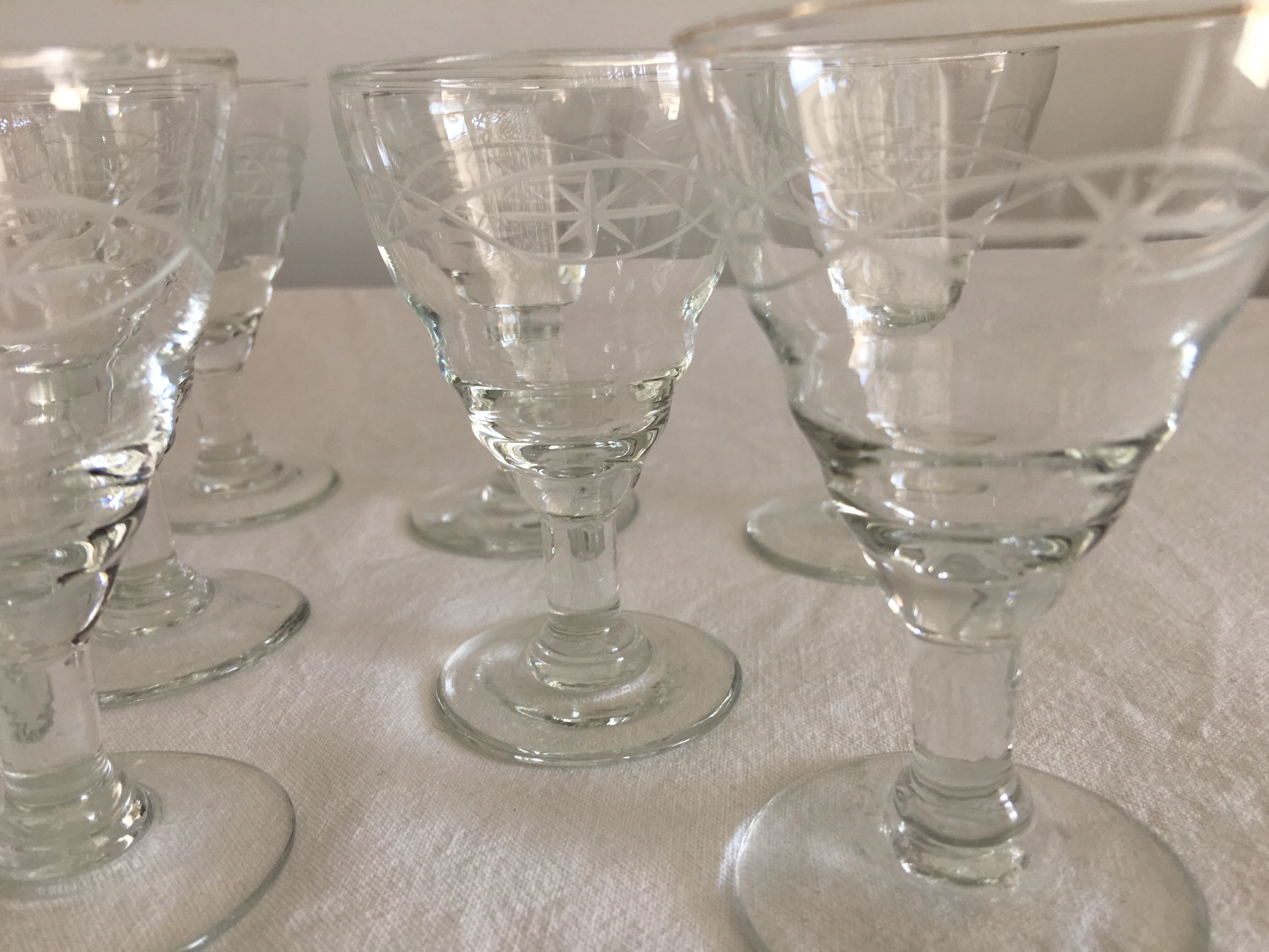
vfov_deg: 48.2
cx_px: 634
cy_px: 476
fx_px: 1063
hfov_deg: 61.7
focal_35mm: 29
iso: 25
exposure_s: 1/50
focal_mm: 4.15
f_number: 2.2
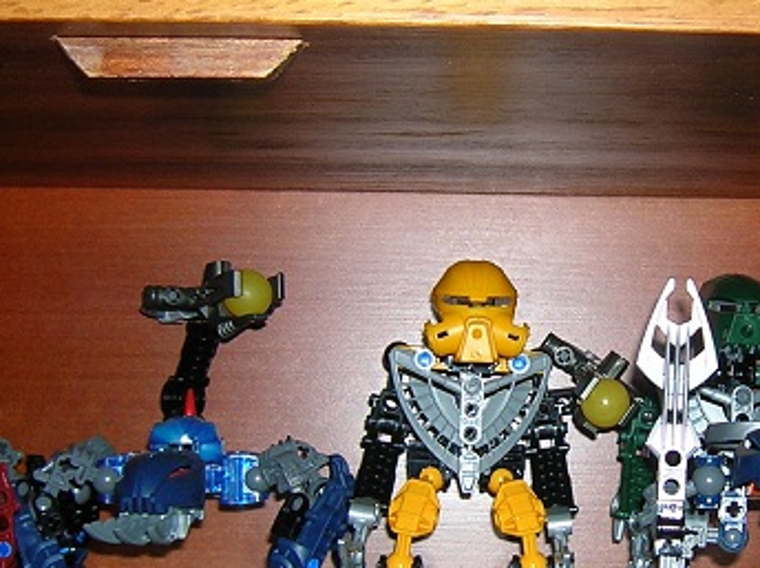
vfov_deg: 18.6
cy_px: 290
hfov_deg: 24.4
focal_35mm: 79
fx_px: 1732
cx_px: 597
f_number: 2.9
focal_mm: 5.7
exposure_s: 1/60.1
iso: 50
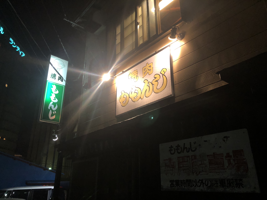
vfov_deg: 49.7
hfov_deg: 63.4
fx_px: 216
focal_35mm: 28
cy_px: 100
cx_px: 134
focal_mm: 3.99
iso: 200
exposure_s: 1/50
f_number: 1.8
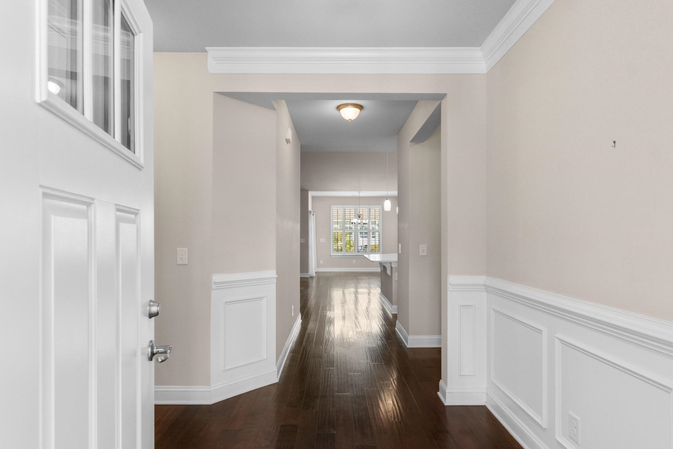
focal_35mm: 19
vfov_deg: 64.6
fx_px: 355
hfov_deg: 86.9
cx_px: 336
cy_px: 224
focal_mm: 13
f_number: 4.8
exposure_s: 1/3
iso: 100
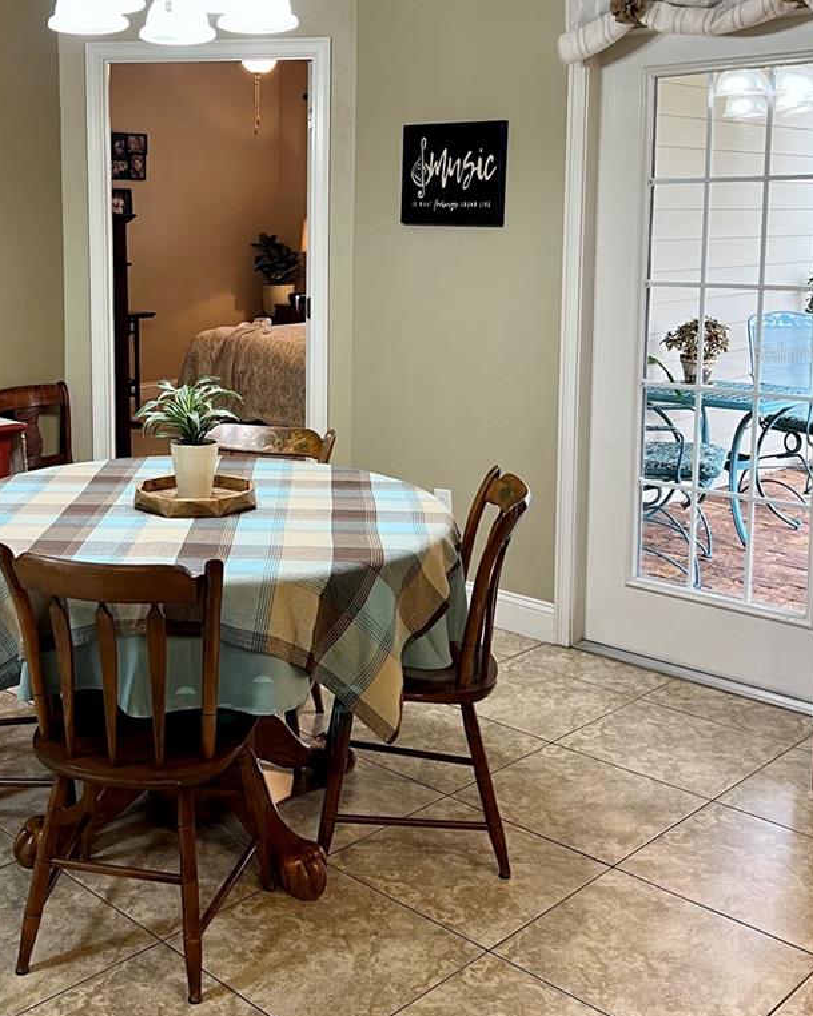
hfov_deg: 36.8
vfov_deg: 45.2
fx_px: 1203
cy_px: 352
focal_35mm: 40
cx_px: 244
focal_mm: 5.7
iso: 100
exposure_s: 1/60
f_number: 1.5
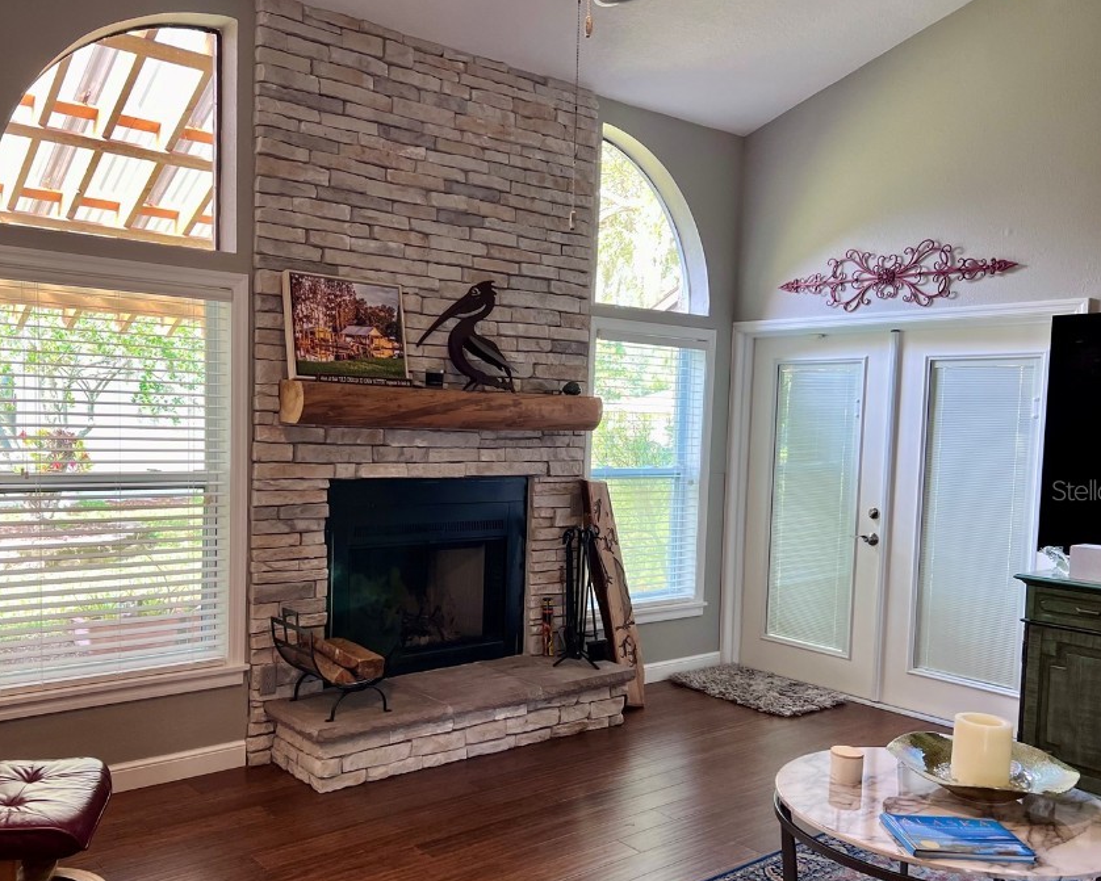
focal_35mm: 31
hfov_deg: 57.1
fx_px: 1010
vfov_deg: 47.1
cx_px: 503
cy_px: 490
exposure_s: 1/120
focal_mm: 5.7
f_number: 1.5
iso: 100
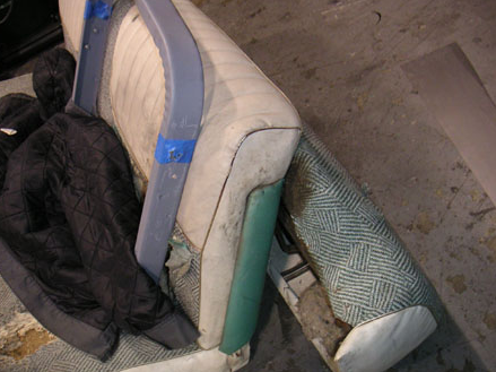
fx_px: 559
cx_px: 247
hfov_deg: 47.9
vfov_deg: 36.8
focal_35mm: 39
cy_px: 189
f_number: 2.8
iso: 160
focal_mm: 6
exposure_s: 1/45
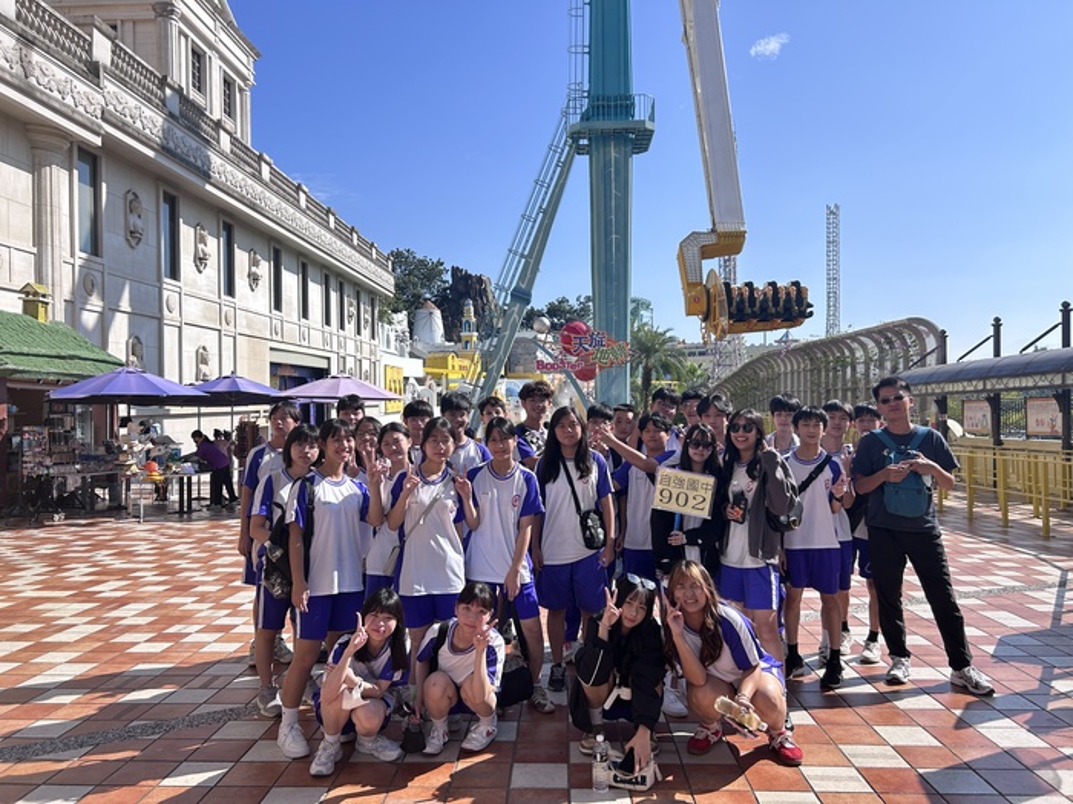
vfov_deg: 53.1
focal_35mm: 26
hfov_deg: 67.3
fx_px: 806
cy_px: 402
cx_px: 536
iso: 50
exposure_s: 1/3704
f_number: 1.5
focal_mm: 5.7
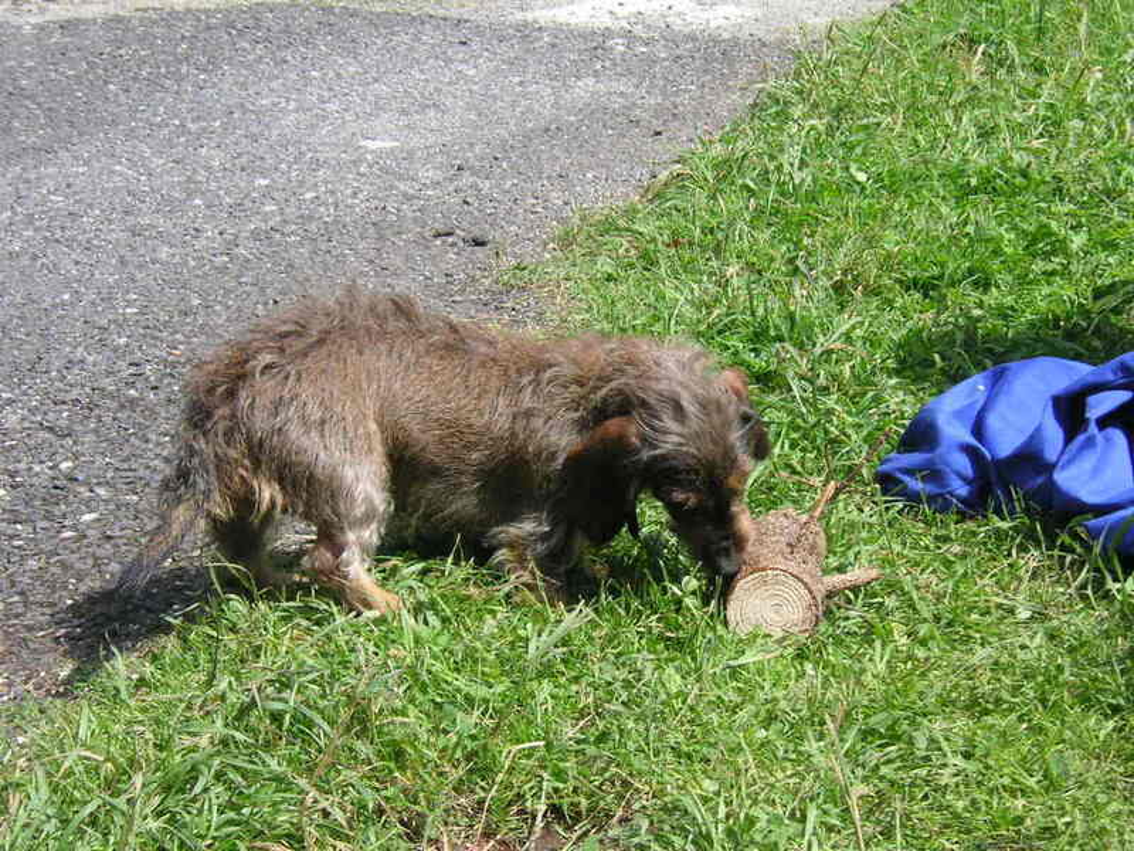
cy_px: 426
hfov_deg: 22.5
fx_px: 2850
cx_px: 567
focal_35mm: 87
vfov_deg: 17.0
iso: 50
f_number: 4.7
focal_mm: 14.4
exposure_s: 1/350
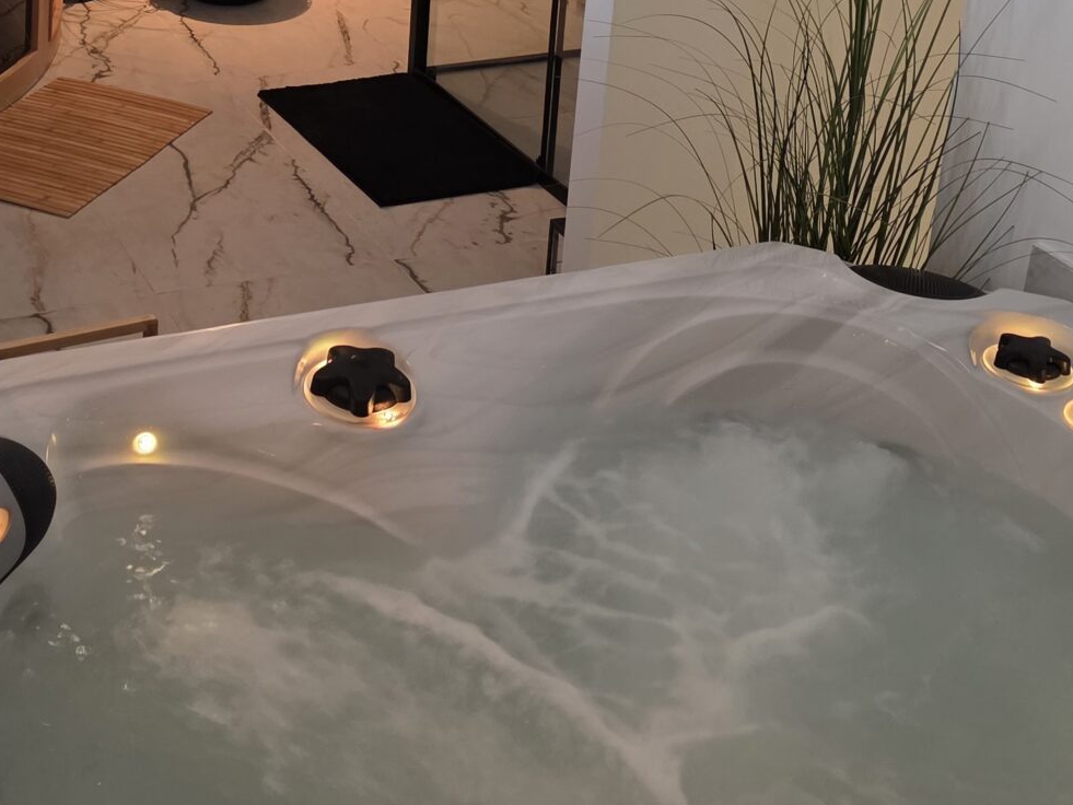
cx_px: 319
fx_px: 1860
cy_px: -108
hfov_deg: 31.8
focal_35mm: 60
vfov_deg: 22.8
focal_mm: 6.3
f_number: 1.7
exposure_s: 1/64.5
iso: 400
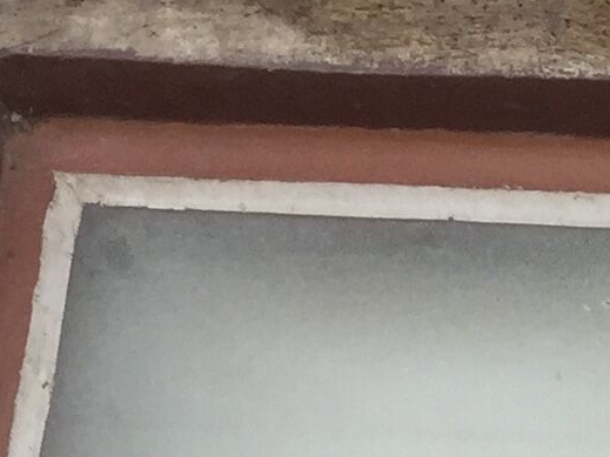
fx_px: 3435
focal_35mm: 195
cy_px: 1121
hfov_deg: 9.5
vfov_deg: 7.1
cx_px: 1235
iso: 32
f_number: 2.4
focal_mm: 3.3
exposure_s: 1/100
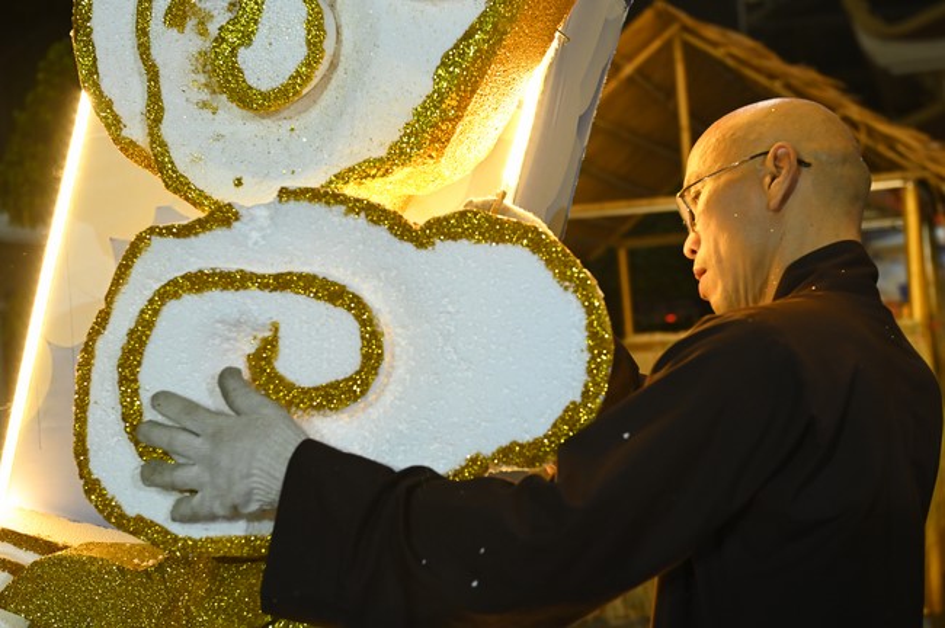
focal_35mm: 56
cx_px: 472
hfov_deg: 35.7
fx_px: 1468
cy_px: 314
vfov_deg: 24.1
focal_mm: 56
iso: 2000
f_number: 4.5
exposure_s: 1/160
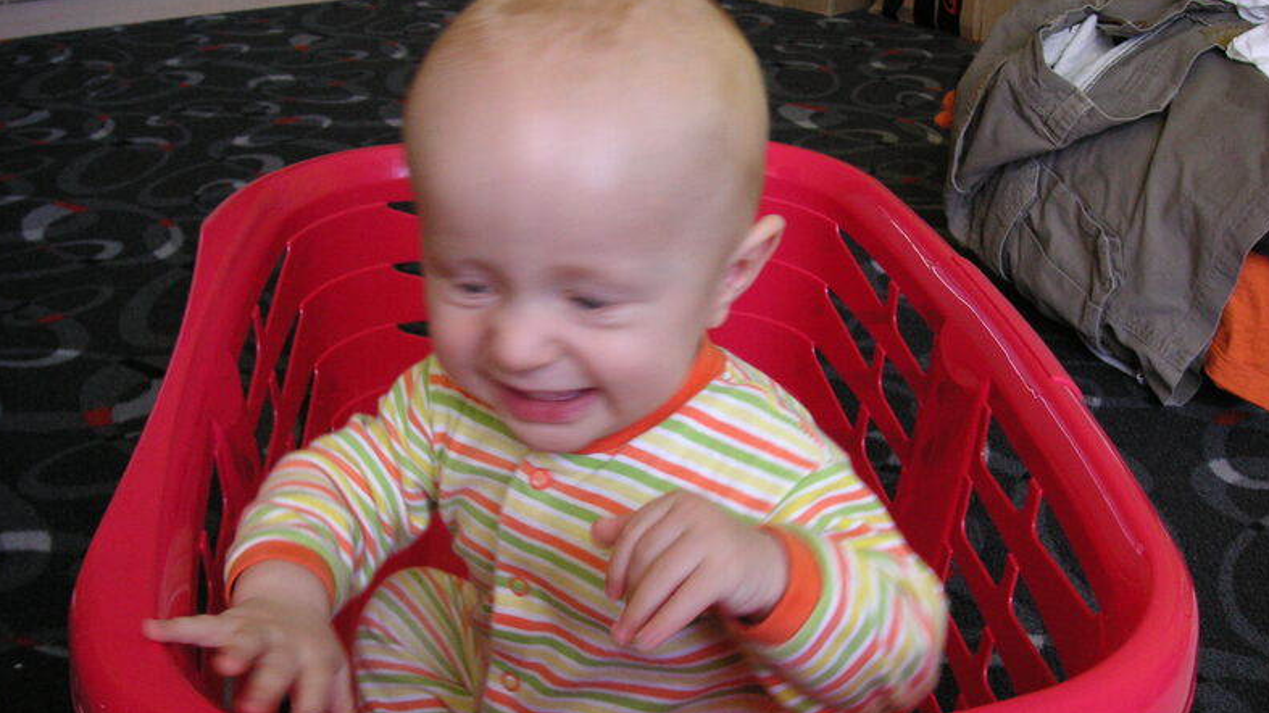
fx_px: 1379
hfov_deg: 49.4
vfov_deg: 29.0
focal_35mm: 41
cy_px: 377
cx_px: 630
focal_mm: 6.1
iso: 100
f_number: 2.8
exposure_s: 1/45
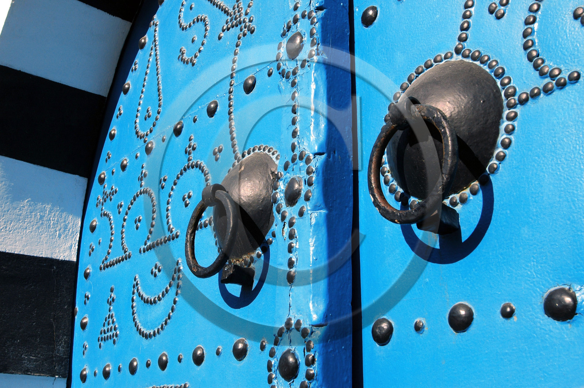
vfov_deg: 34.1
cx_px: 292
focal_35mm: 39
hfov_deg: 49.6
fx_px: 632
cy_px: 194
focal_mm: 26
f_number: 11
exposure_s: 1/200
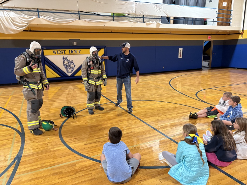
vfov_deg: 53.1
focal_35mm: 26
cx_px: 124
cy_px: 92
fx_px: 186
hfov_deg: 67.3
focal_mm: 5.96
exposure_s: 1/40
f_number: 1.6
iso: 400
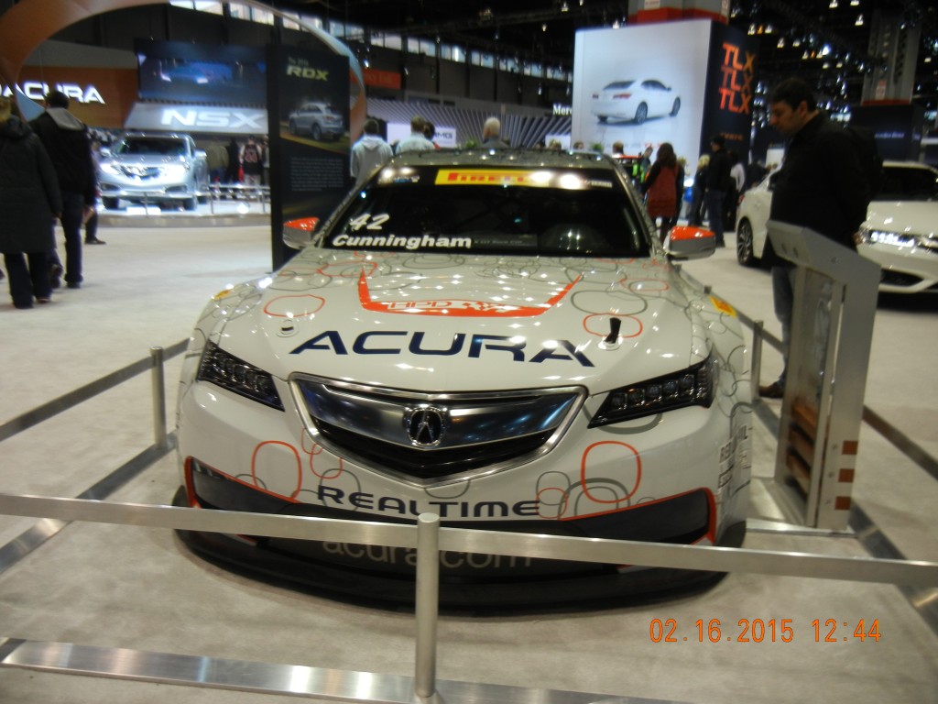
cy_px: 352
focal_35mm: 30
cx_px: 469
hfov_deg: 60.0
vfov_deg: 46.8
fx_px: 813
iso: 160
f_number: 3.5
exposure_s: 1/66.5
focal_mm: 5.4
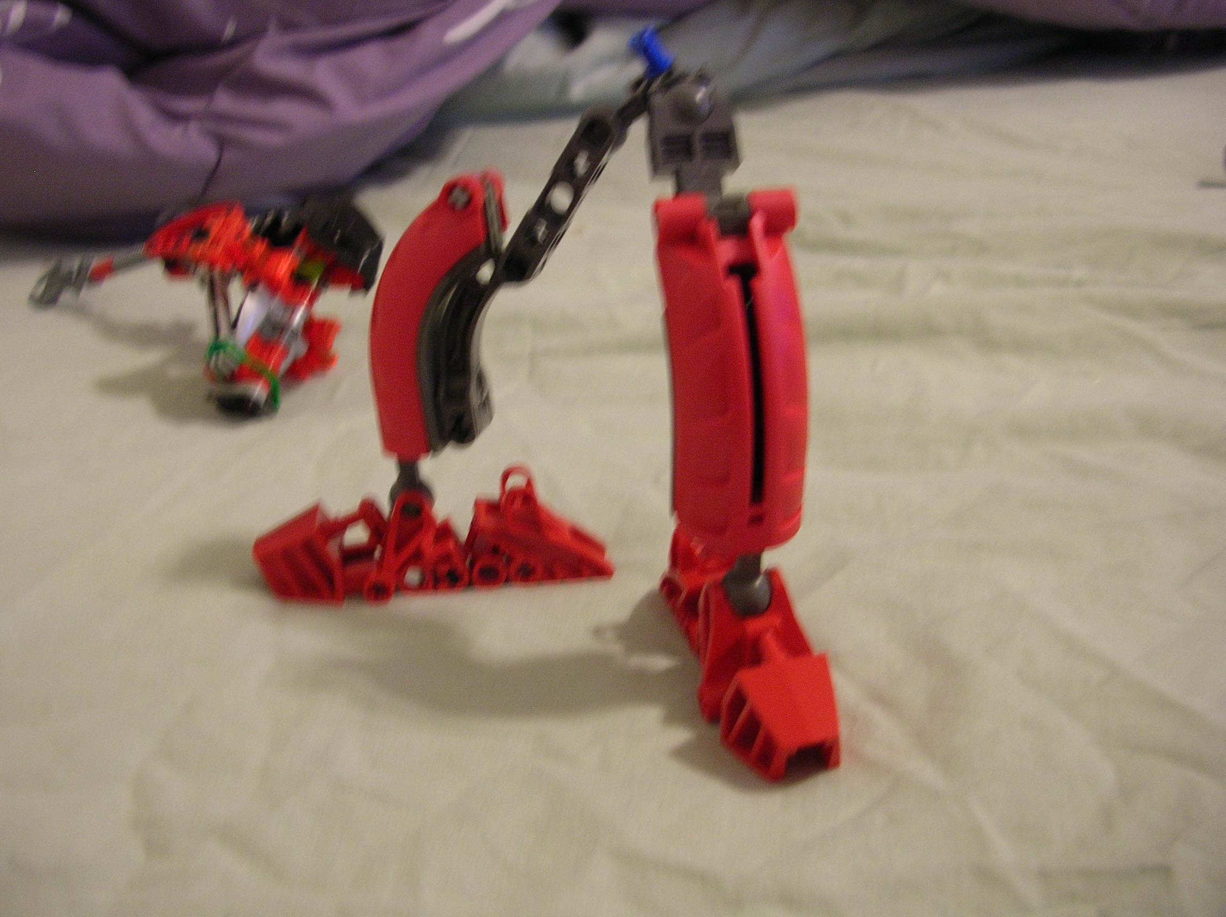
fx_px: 1239
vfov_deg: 40.6
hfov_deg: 52.7
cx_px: 613
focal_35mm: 35
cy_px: 458
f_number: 2.8
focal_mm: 5.8
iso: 87
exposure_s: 1/5.8
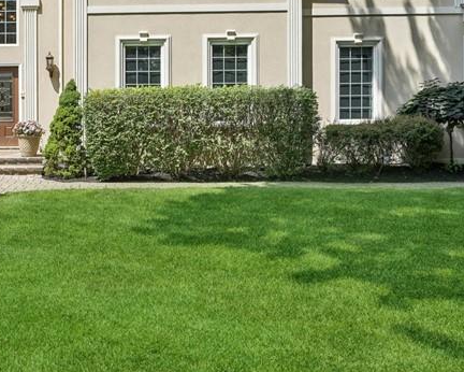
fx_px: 453
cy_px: 23
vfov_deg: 40.4
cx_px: 103
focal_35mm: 33
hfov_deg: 51.3
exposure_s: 1/200
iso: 100
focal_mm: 14
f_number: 8
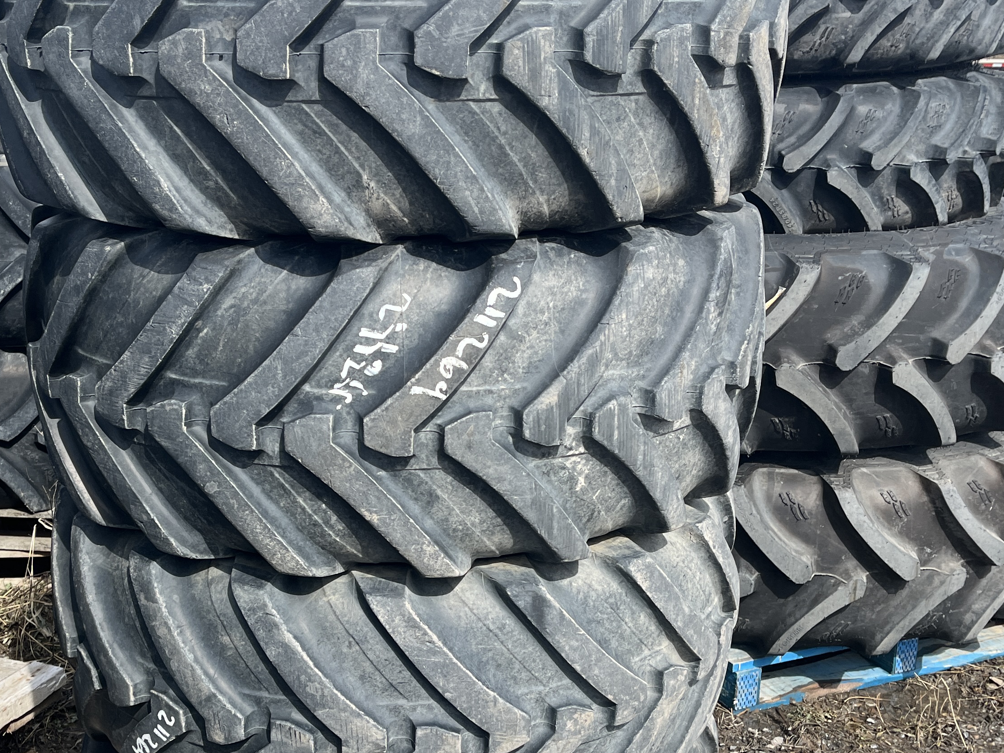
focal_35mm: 47
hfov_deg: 40.3
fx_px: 1363
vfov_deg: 30.6
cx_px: 405
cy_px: 514
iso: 50
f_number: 1.6
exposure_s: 1/2062
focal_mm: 5.1
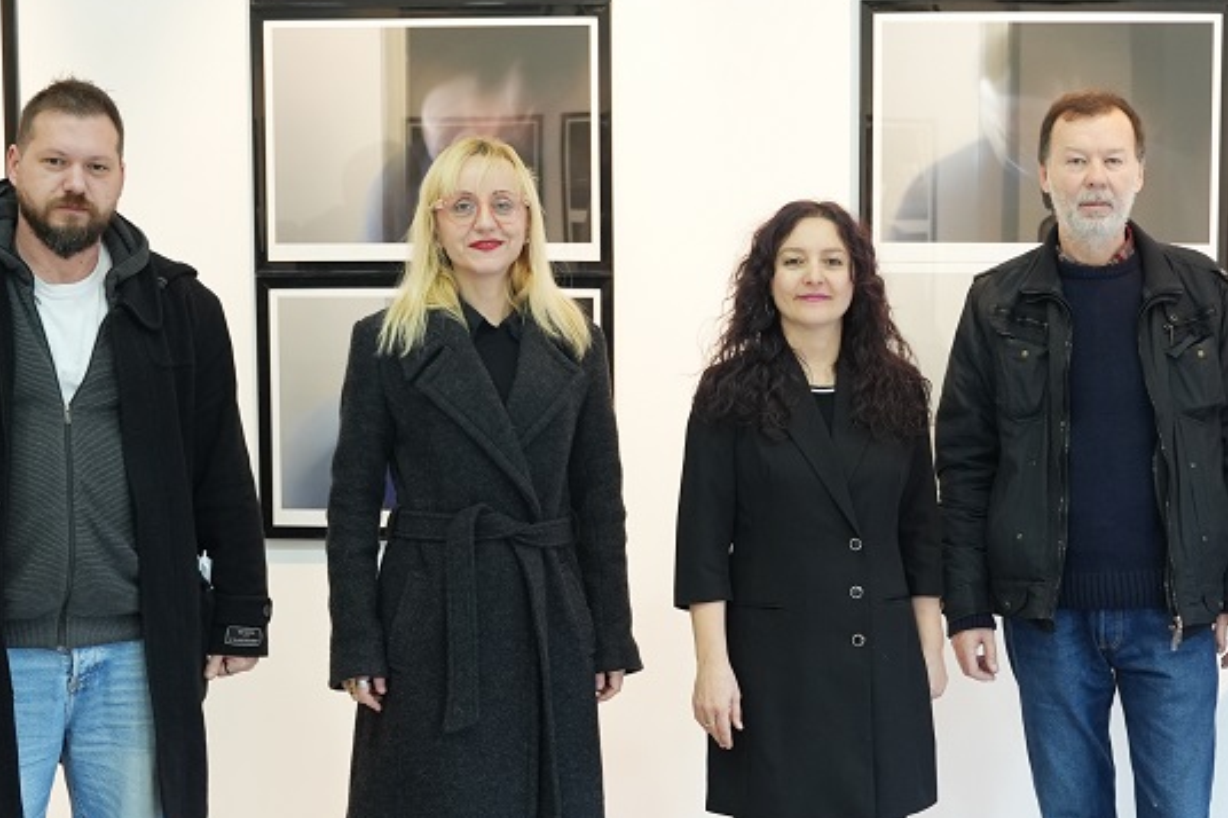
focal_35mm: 75
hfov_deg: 26.8
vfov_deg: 18.2
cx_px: 843
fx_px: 2556
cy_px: 508
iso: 1000
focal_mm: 31.4
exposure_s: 1/60
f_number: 2.8
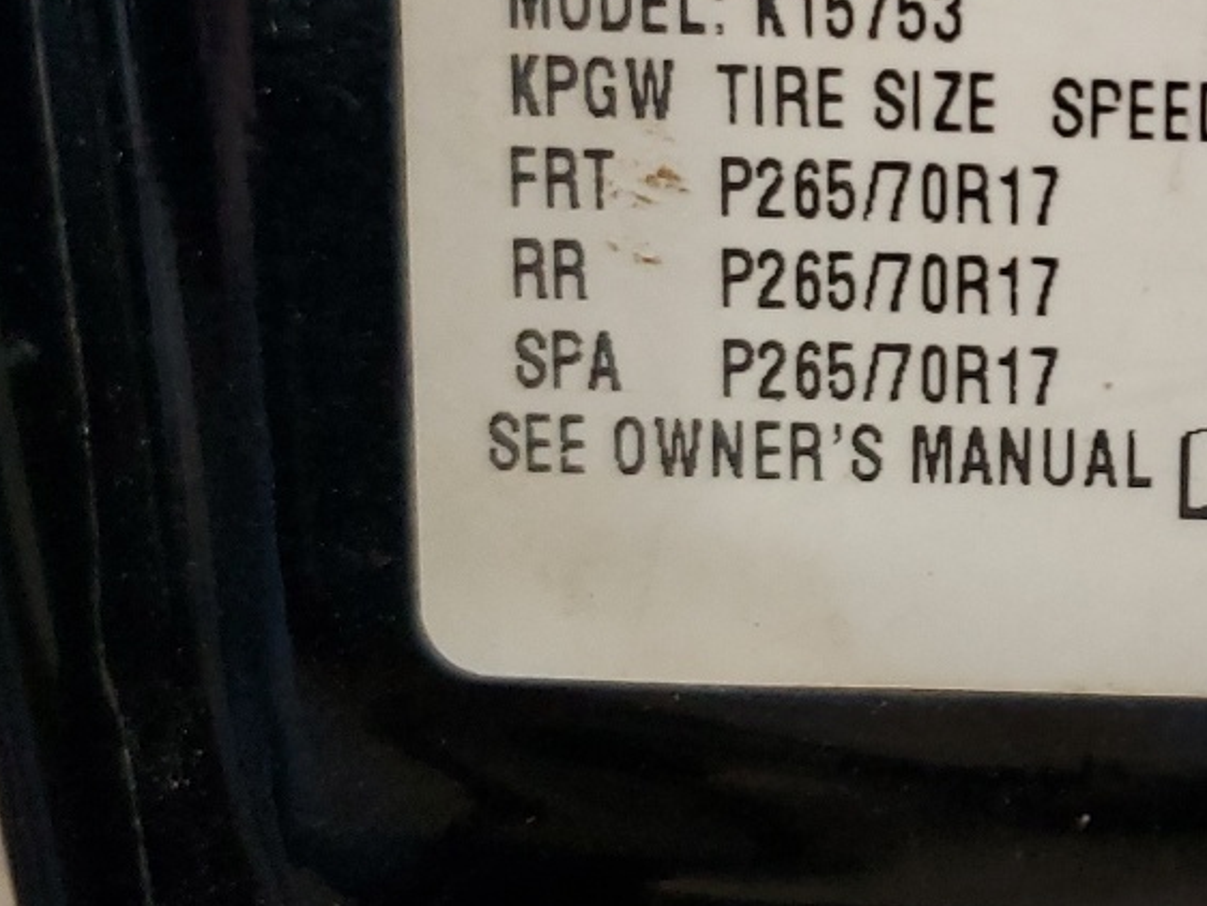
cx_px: 1501
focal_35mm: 74
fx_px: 2581
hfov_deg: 23.7
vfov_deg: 19.6
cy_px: 122
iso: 134
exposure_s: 1/60.2
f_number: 1.5
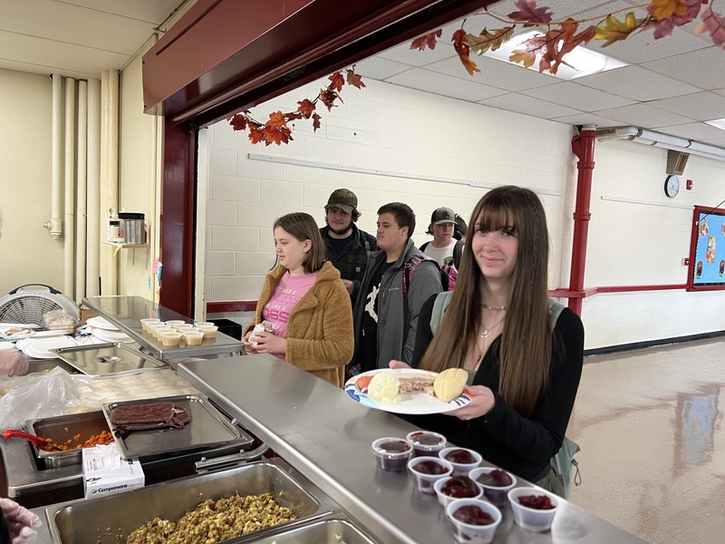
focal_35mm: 26
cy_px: 272
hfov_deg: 67.3
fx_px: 545
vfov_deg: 53.1
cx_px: 362
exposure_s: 1/75
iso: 125
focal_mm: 5.7
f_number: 1.5
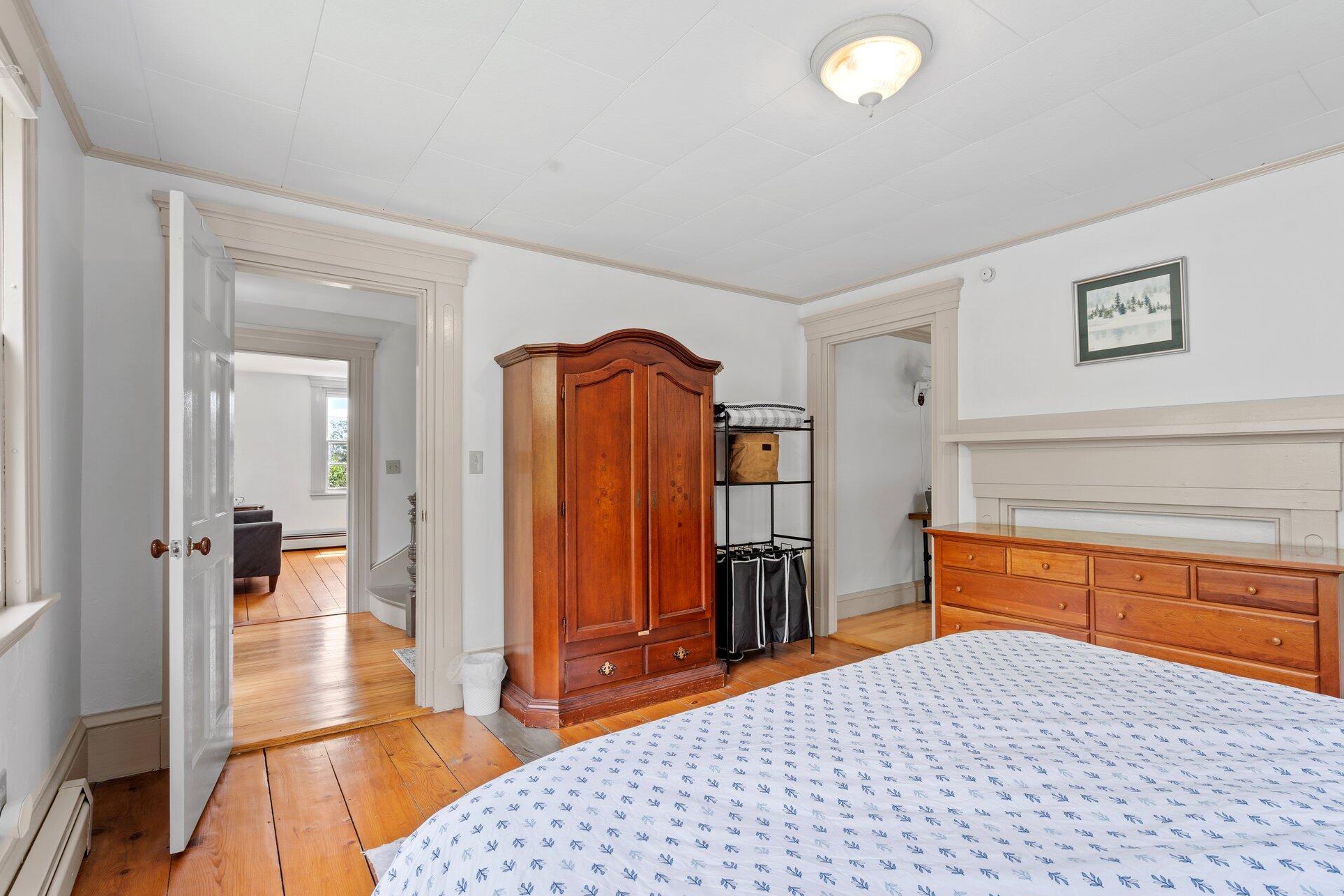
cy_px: 463
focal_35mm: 17
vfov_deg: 70.4
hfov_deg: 93.2
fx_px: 635
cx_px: 693
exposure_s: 1/1.25
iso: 80
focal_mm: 16
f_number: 9
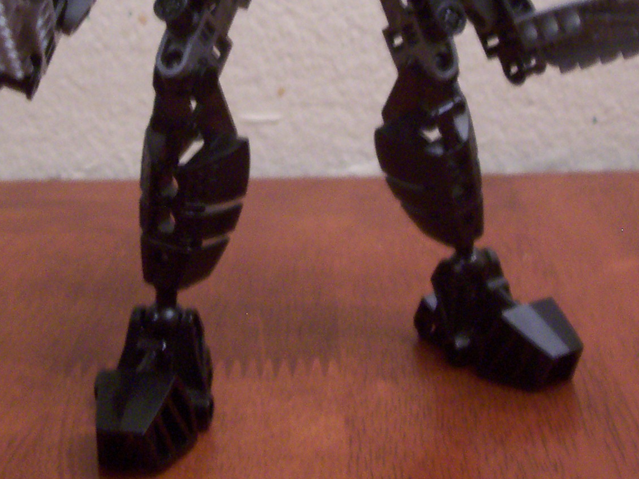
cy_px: 5
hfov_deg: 28.2
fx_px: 1274
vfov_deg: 20.6
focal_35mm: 69
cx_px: 307
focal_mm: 5.6
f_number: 2.7
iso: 160
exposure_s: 1/8
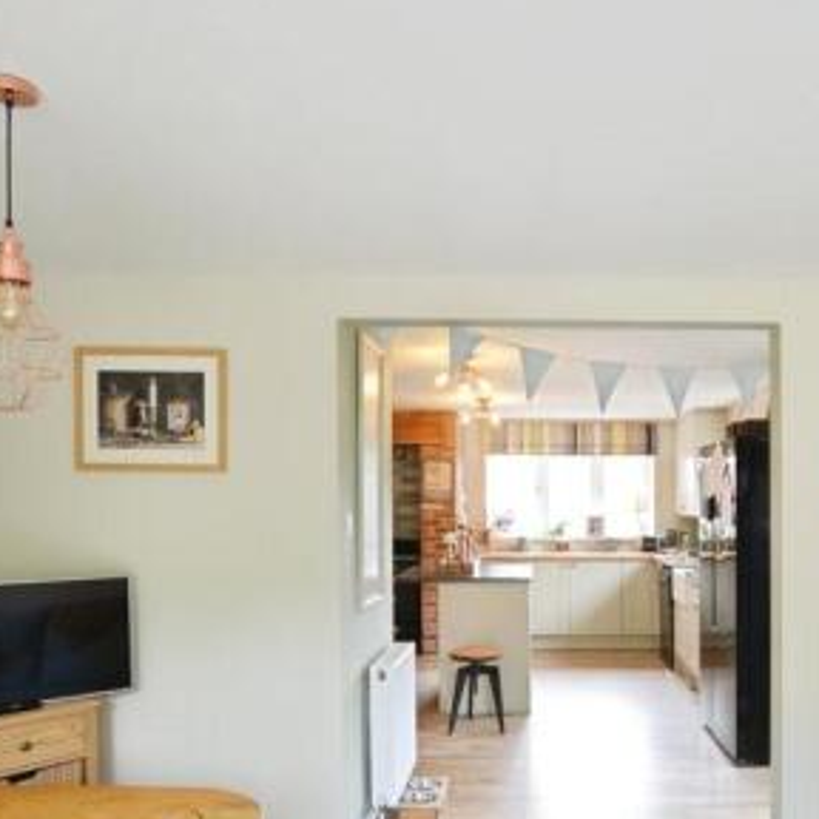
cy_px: 513
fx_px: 776
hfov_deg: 54.5
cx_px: 549
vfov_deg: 55.0
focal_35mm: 29
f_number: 4
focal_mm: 10
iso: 560
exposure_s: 1/60
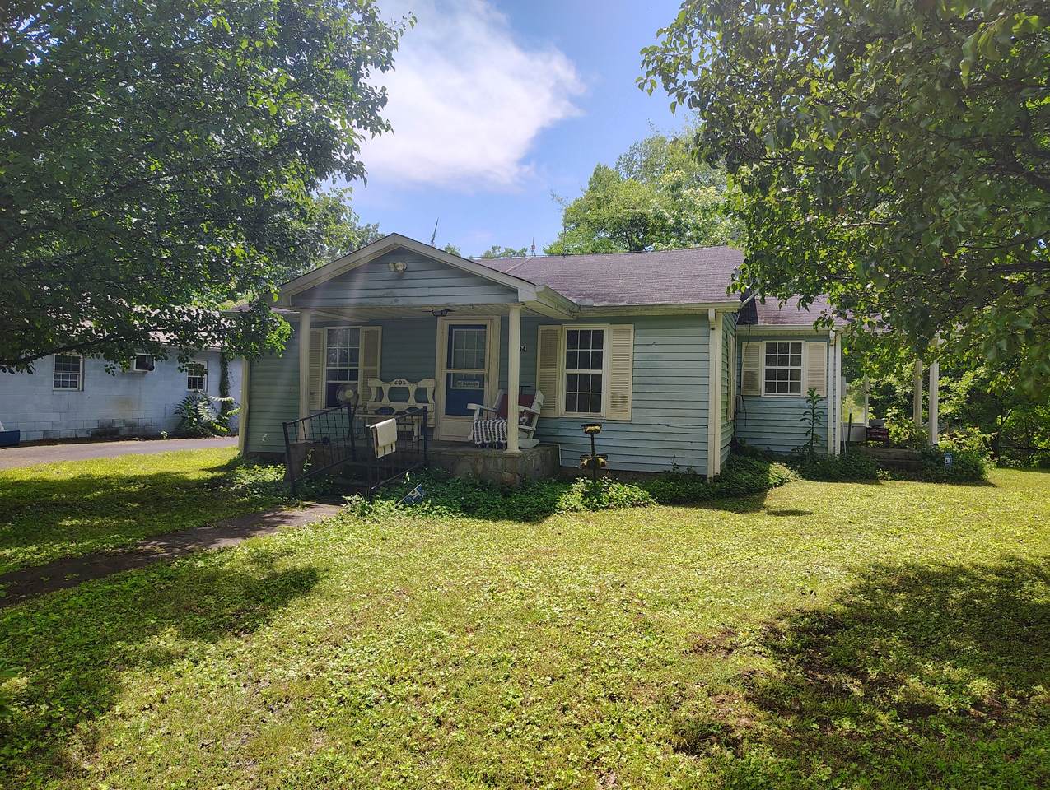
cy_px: 395
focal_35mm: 24
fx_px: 729
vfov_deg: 56.9
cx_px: 525
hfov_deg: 71.5
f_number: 1.8
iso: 100
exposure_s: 1/539
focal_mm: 5.56
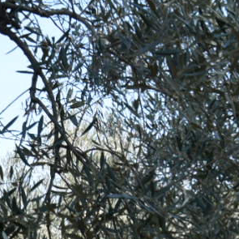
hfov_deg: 8.1
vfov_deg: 8.2
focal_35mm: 210
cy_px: 318
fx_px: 1640
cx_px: -166
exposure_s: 1/250
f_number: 8
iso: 250
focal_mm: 30
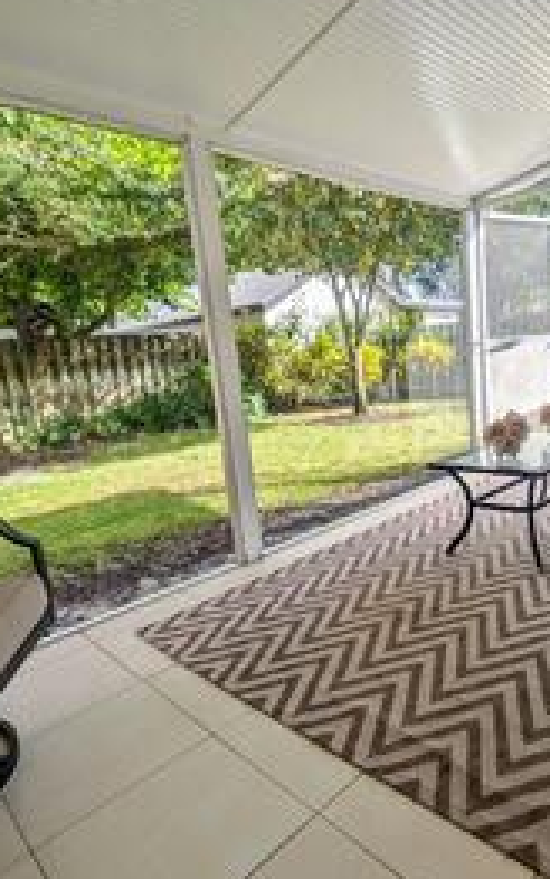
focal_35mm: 21
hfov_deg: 55.6
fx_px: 503
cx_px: 386
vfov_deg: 82.2
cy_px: 453
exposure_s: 1/756
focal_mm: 1.95
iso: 43
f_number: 2.2
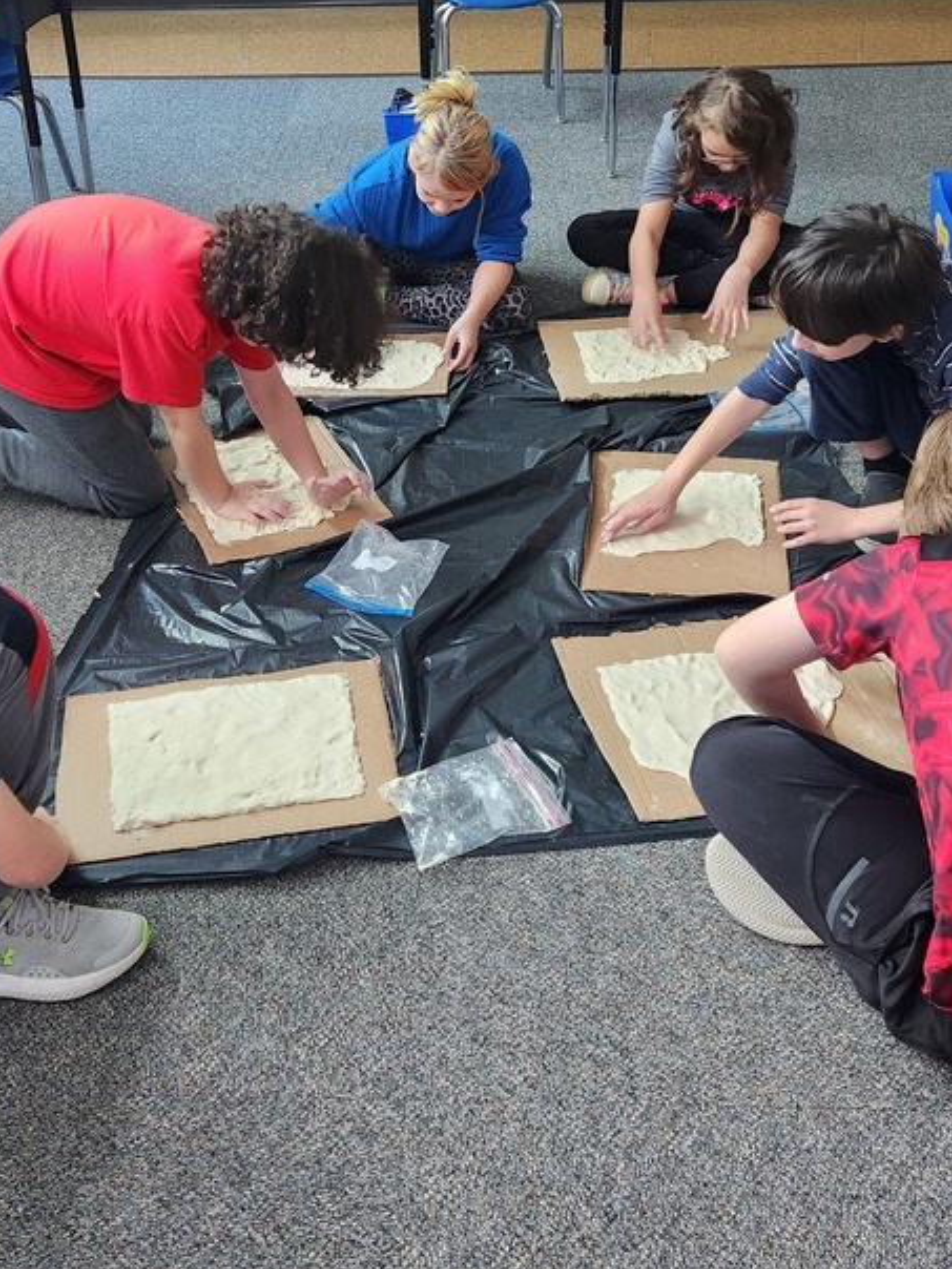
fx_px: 1430
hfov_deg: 36.8
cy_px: 452
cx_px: 450
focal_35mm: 39
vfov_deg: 47.3
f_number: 1.8
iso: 400
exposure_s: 1/120
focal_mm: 5.4
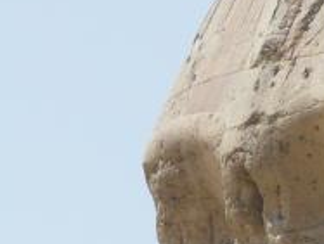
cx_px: 627
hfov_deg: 2.0
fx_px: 9097
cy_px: 366
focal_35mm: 970
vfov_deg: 1.5
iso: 100
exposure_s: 1/400
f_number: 6.3
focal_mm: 33.2
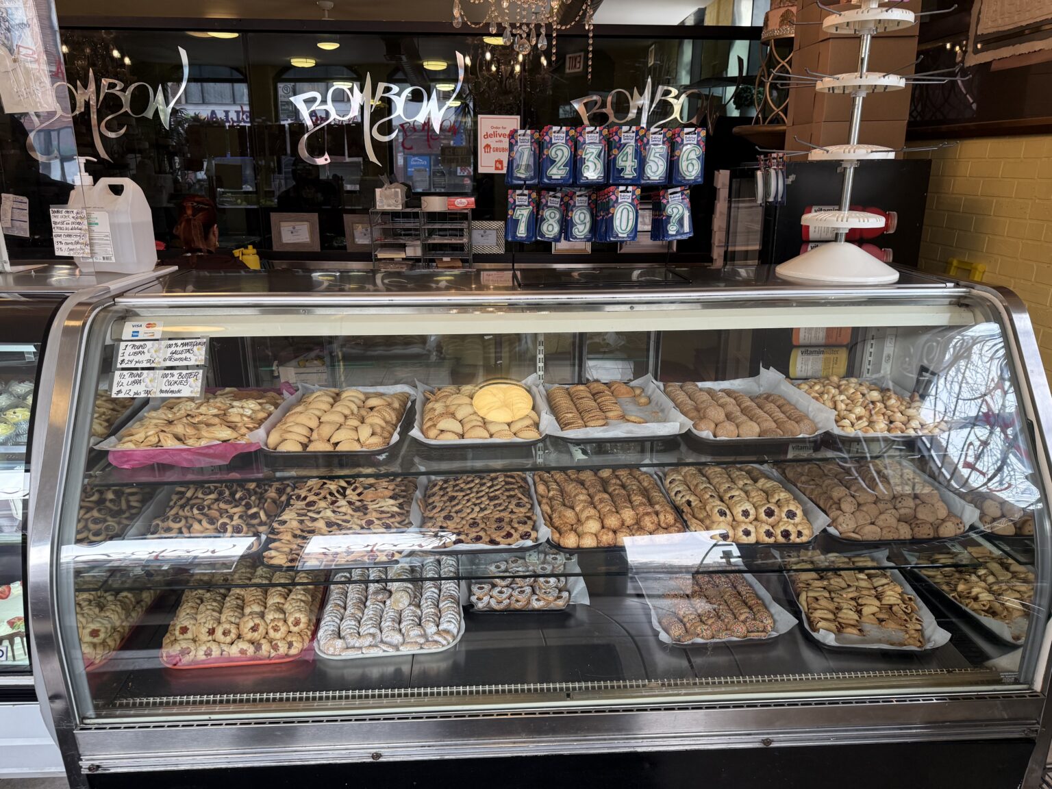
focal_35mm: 24
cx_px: 526
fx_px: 729
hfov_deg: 71.6
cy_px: 394
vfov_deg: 56.8
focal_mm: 6.76
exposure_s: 1/120
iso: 160
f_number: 1.78
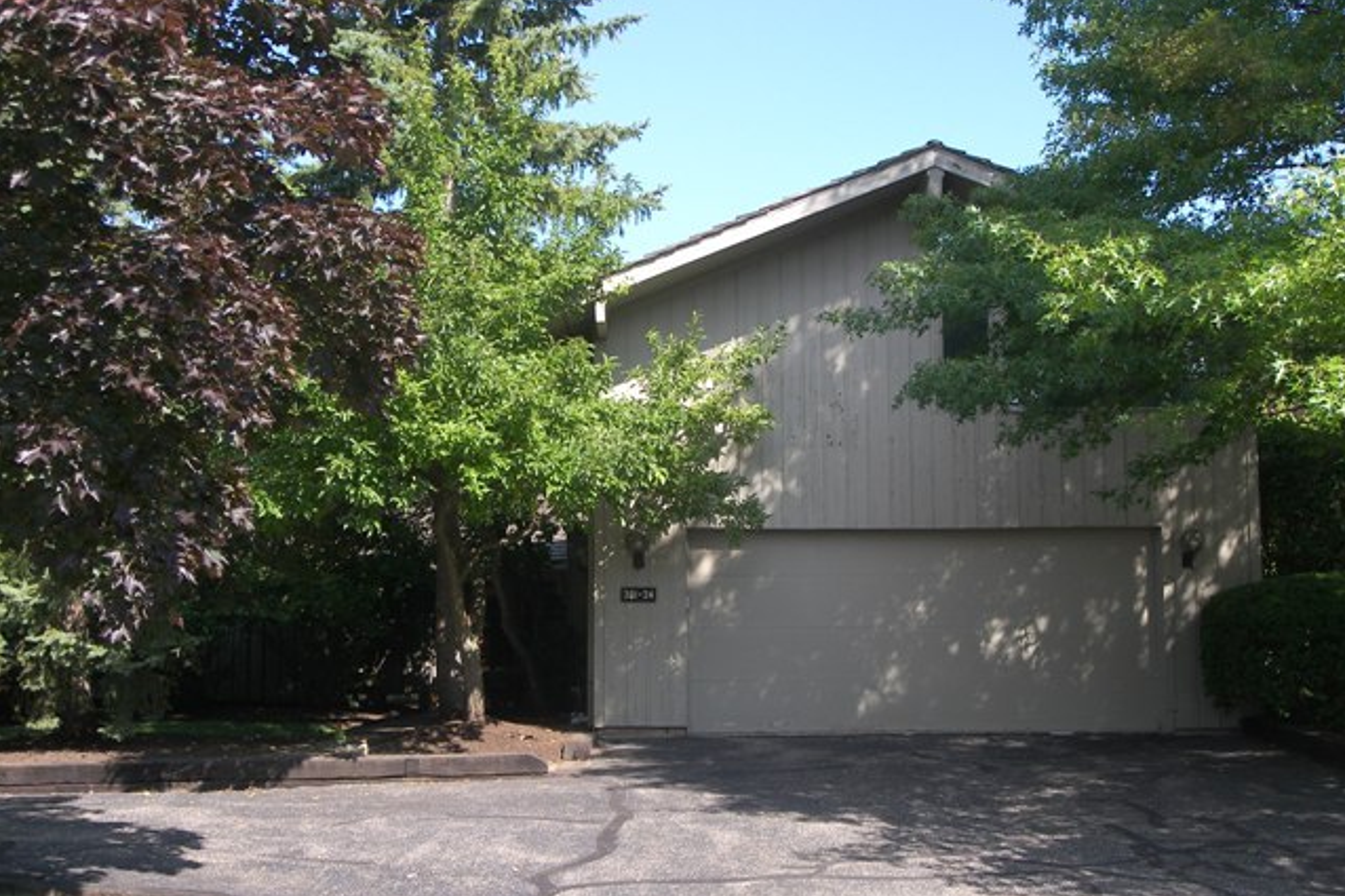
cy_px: 491
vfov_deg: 28.0
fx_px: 1793
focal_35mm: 48
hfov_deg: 41.1
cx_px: 672
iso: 50
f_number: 3.6
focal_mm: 9.6
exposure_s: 1/250
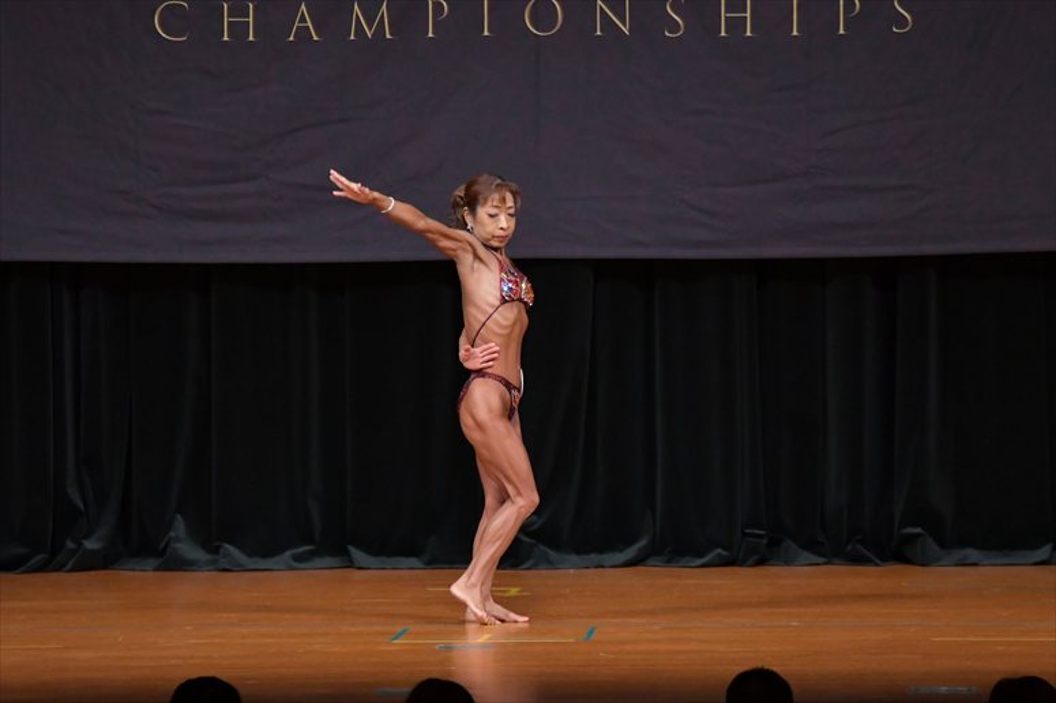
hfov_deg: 8.1
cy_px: 352
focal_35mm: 255
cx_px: 528
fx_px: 7476
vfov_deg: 5.4
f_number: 5.6
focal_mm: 170
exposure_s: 1/400
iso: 4000
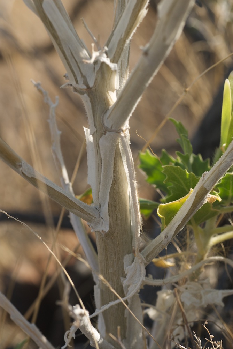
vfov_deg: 15.2
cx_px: 116
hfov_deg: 10.2
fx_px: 1307
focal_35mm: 135
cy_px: 174
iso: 200
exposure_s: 1/125
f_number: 11
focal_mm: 90
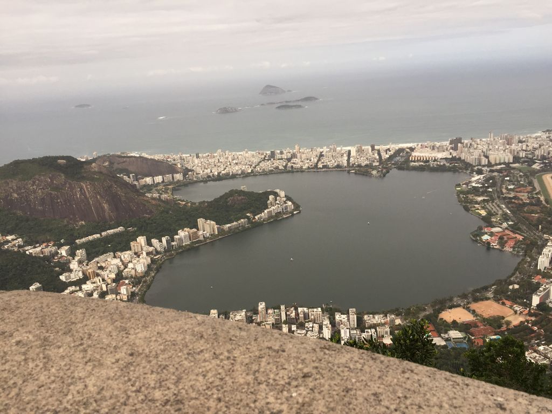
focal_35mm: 29
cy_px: 207
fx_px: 462
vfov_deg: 48.2
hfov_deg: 61.7
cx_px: 276
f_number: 2.2
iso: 32
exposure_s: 1/2083
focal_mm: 4.15
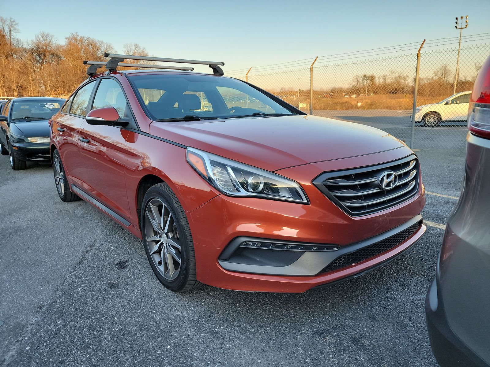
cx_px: 245
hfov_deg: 71.6
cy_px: 184
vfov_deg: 56.8
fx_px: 340
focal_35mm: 24
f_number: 1.8
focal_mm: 6.7
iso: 50
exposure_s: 1/138
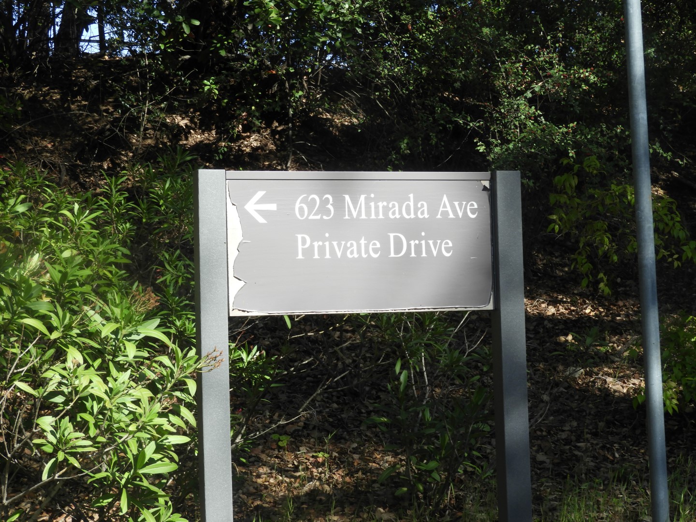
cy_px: 261
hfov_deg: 23.0
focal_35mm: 85
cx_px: 348
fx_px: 1709
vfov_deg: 17.4
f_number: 4.5
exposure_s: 1/250
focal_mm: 15.2
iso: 100
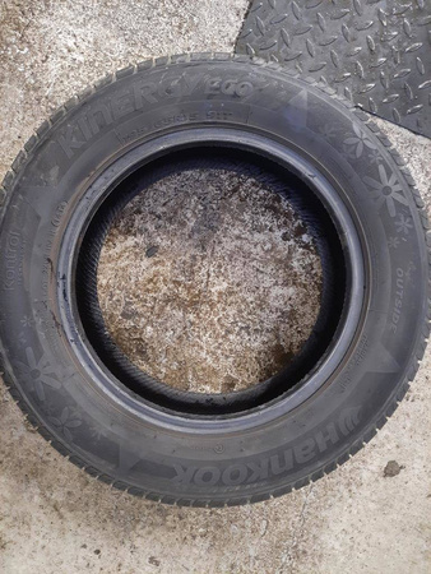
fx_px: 398
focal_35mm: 24
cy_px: 287
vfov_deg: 71.6
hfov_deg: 56.9
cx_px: 216
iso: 500
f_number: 1.8
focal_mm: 5.23
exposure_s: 1/10
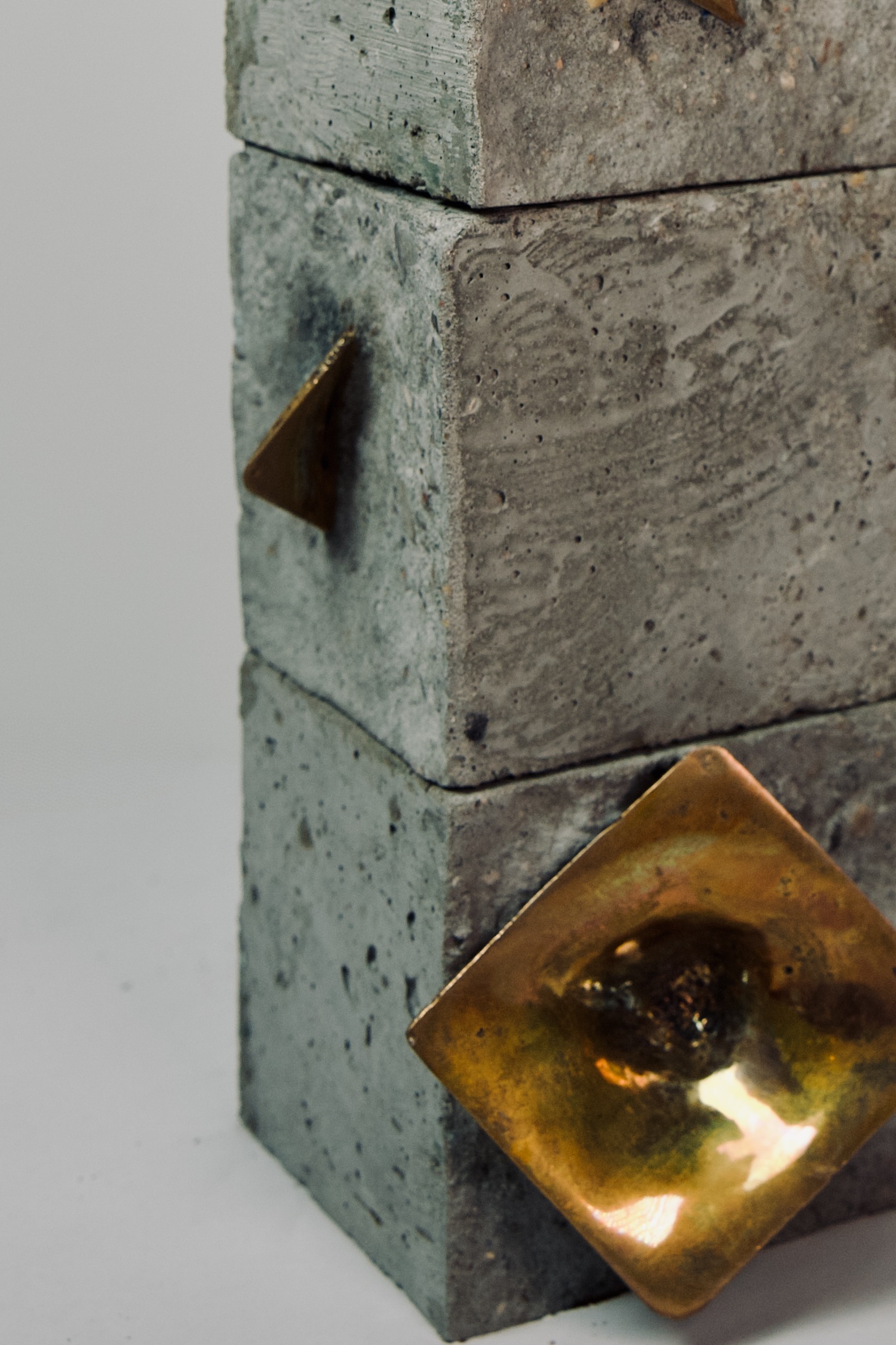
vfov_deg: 19.2
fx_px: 3770
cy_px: -222
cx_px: 971
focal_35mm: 101
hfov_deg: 13.3
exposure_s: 1/100
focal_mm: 40
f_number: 5.6
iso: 400
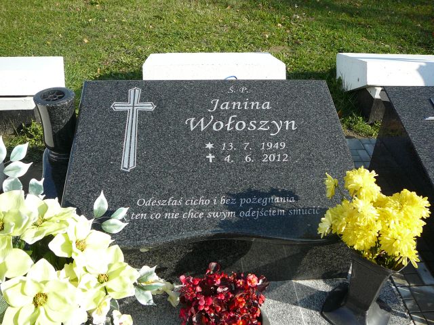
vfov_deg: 40.7
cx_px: 217
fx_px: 439
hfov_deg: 52.6
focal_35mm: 35
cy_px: 162
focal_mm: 5.2
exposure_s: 1/800
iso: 80
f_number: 2.8
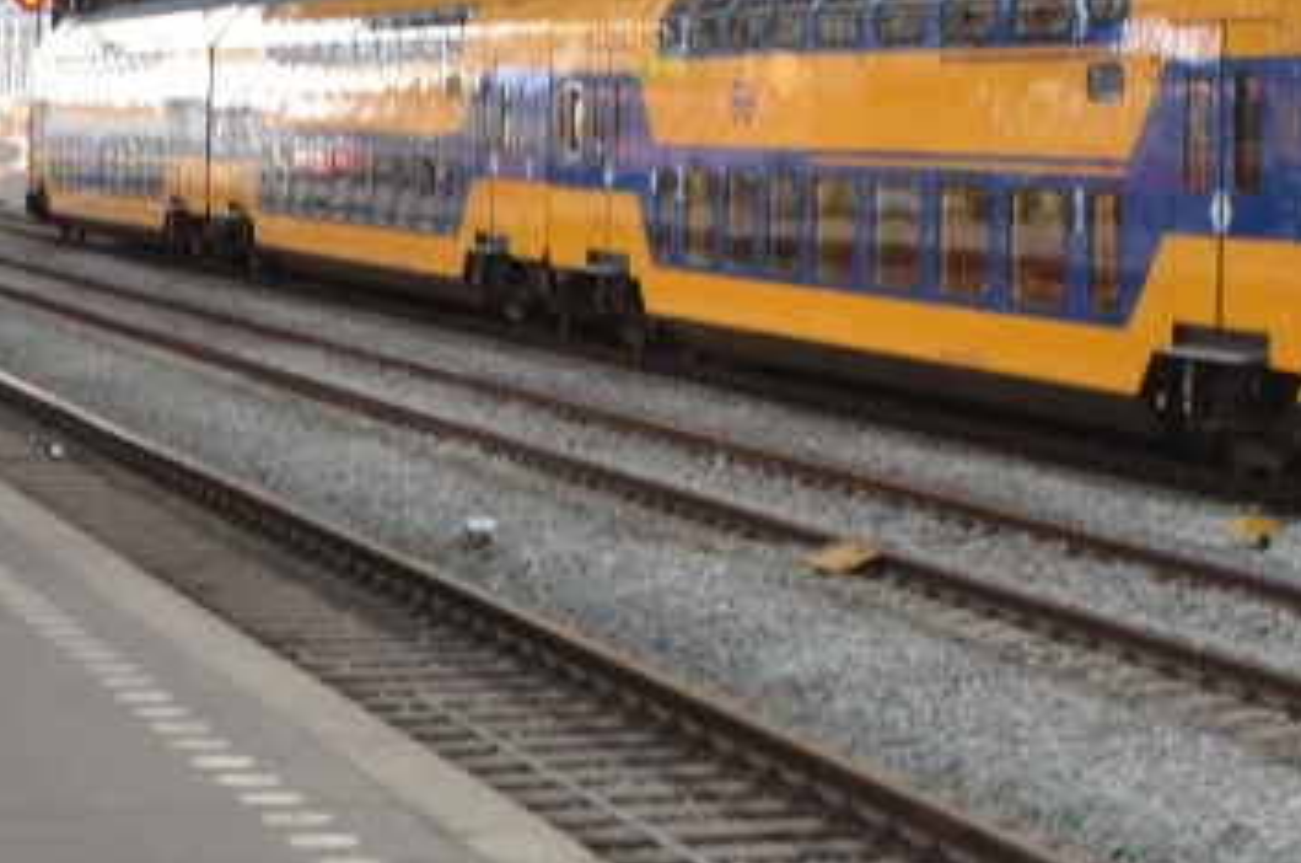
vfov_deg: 10.0
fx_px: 4906
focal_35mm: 136
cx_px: 2326
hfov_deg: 13.6
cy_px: 201
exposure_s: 1/40
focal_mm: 20
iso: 800
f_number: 5.6
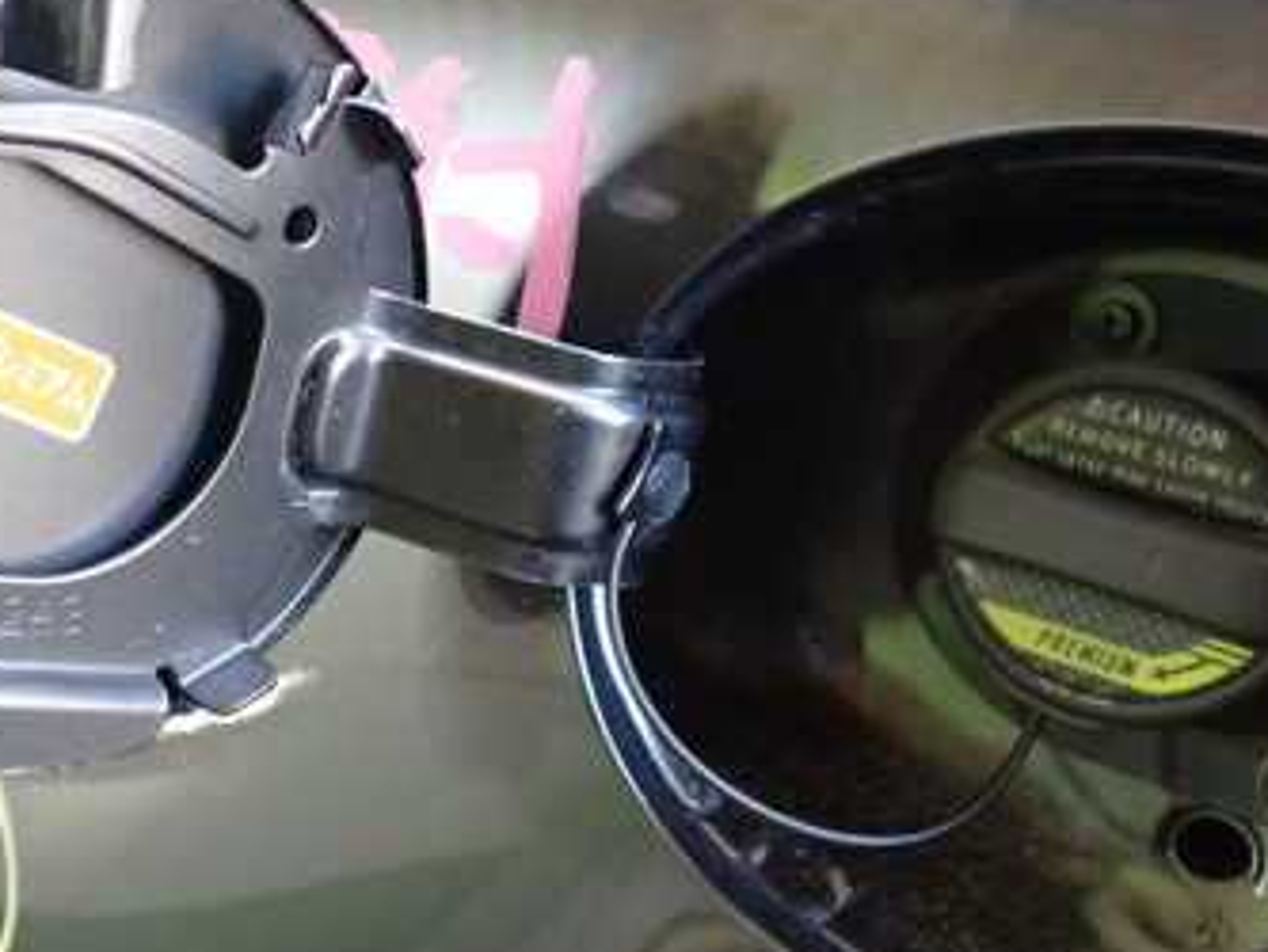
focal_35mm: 54
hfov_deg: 34.1
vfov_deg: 26.9
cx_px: 202
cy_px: 343
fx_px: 1979
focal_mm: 5.4
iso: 1000
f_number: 2.3
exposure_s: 1/60
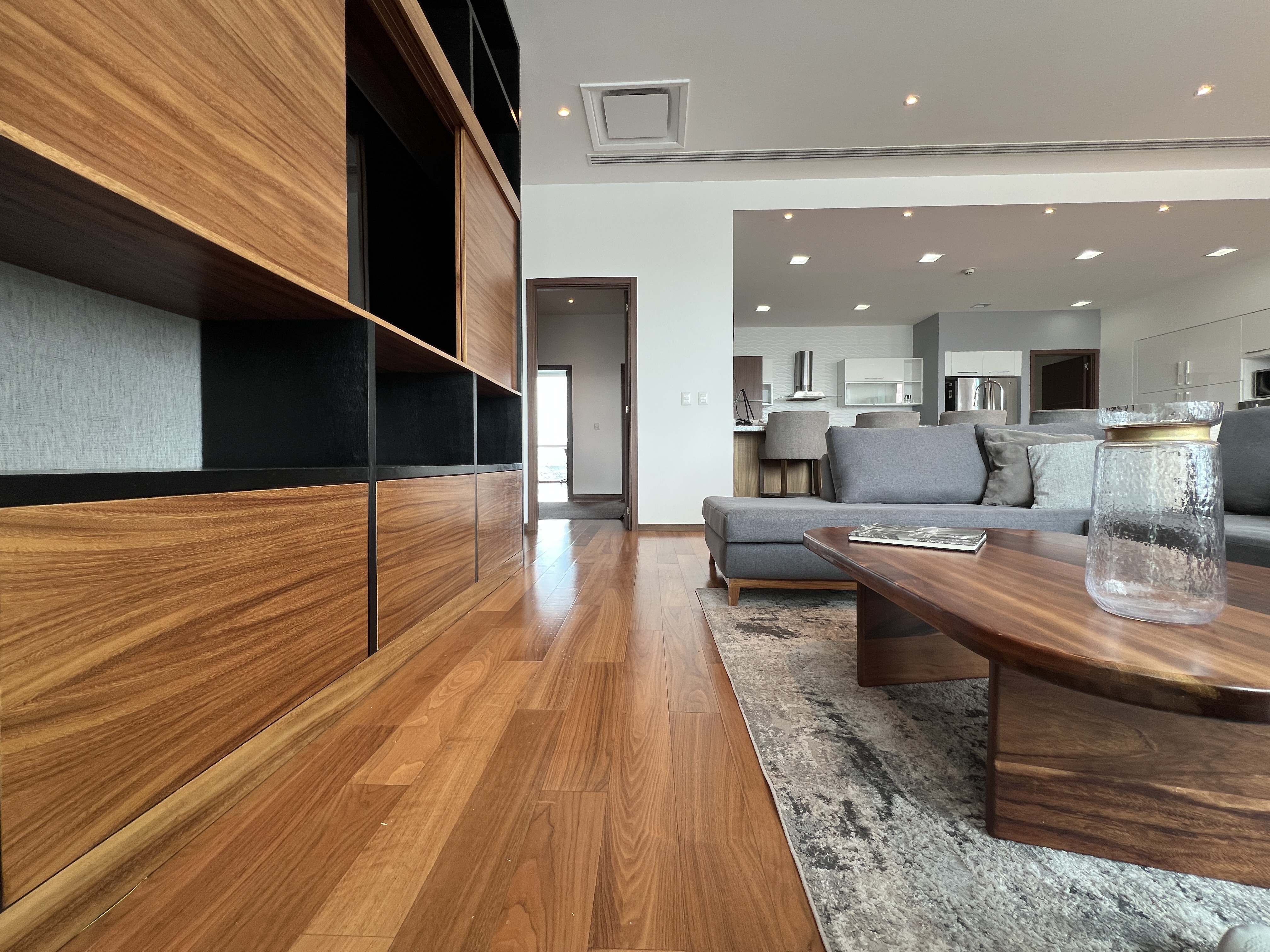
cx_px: 635
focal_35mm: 13
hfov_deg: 106.2
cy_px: 476
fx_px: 477
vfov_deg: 89.9
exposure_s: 1/99
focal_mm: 1.57
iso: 50
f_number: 1.8
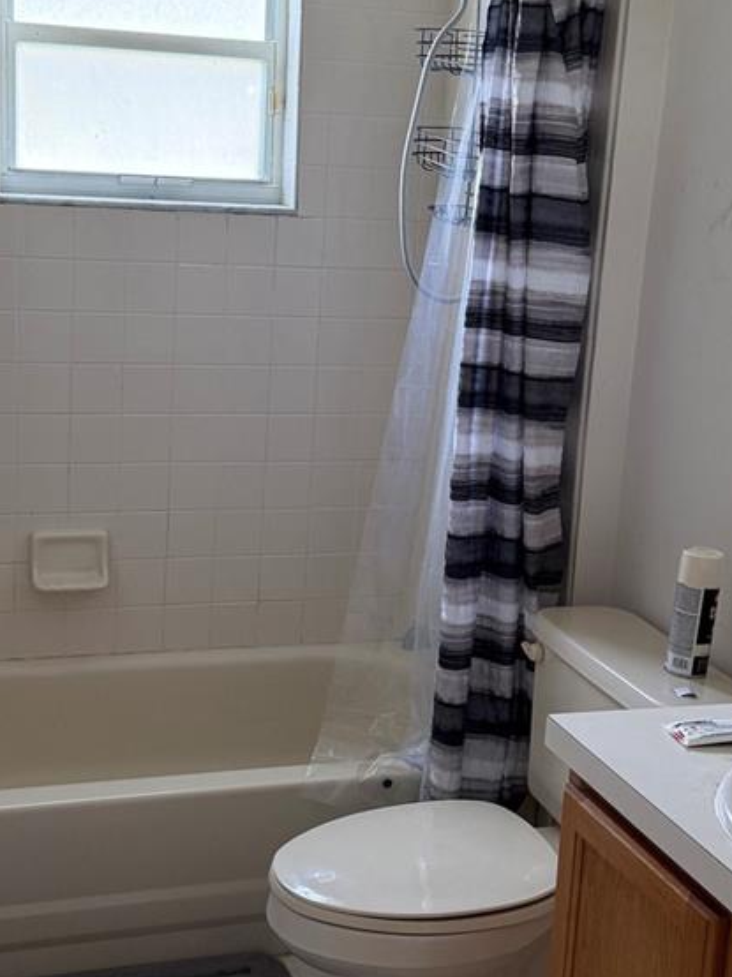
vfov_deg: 36.8
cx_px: 339
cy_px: 460
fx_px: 1467
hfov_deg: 28.0
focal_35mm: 52
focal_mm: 6.76
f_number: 1.78
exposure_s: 1/99
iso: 200
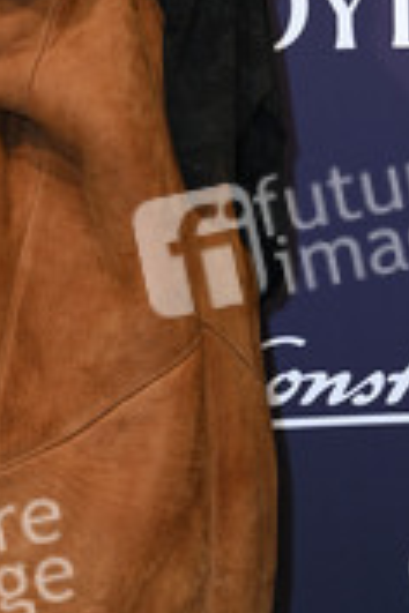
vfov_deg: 11.6
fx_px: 2999
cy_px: 62
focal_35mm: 176
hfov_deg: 7.8
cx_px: -3
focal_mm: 78
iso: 500
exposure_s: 1/250
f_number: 5.6
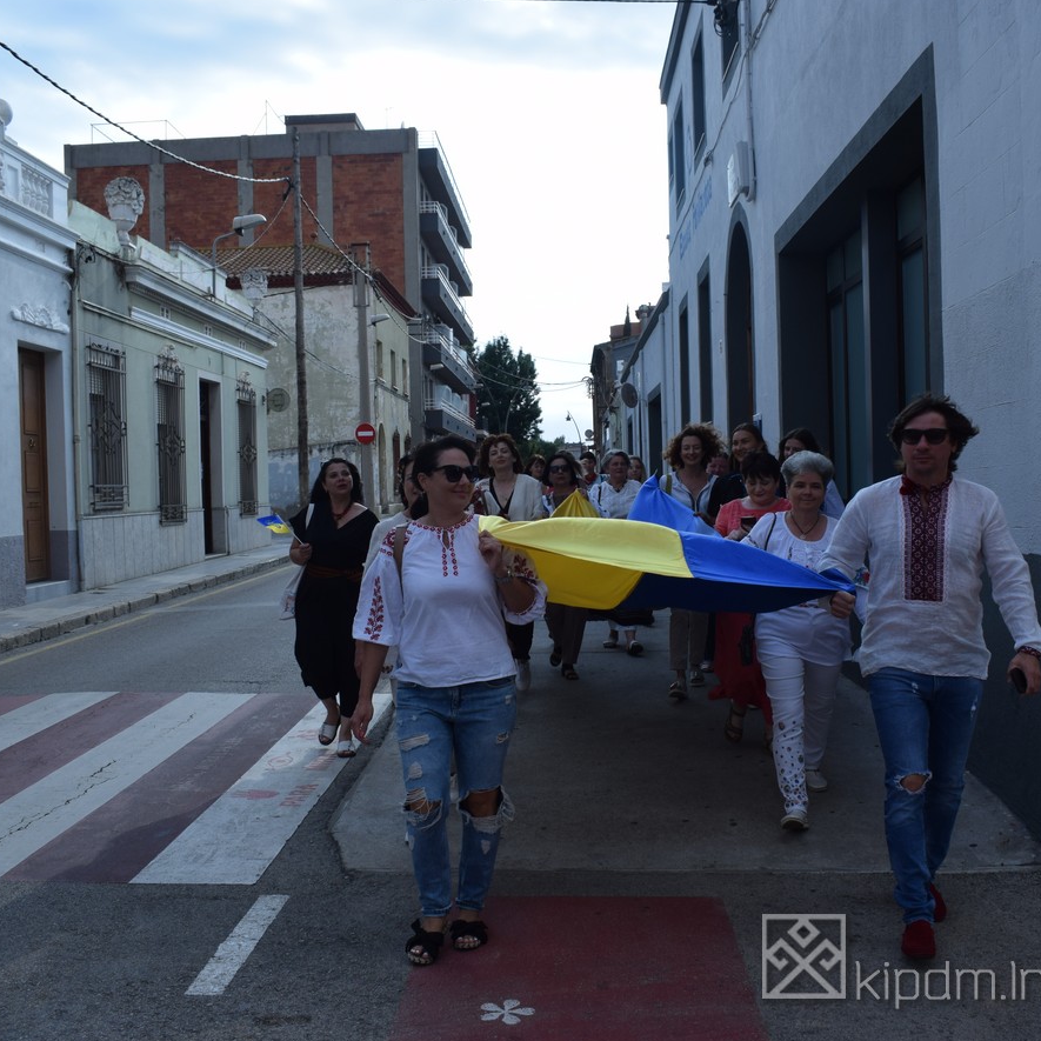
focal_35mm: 35
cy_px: 523
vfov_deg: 47.2
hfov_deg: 47.2
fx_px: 1191
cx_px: 558
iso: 200
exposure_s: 1/350
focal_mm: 18
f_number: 9.5
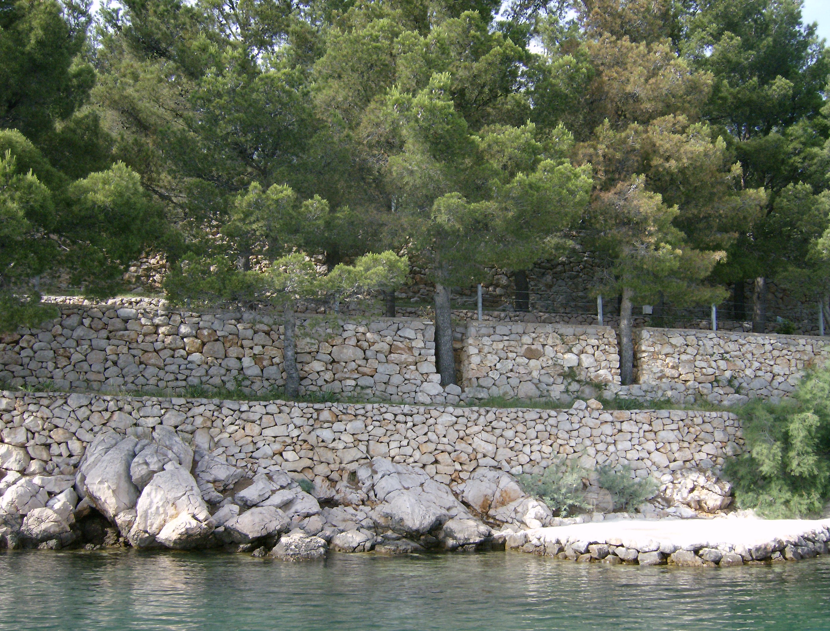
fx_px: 867
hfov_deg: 51.1
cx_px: 415
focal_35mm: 36
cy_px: 316
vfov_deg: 40.0
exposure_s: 1/234
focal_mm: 6
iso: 100
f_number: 4.7
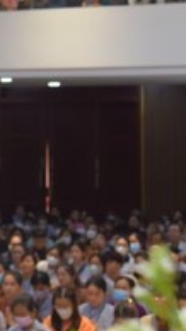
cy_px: 86
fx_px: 1474
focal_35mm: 168
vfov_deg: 12.8
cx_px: -259
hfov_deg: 6.8
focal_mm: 48
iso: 800
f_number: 5
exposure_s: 1/125
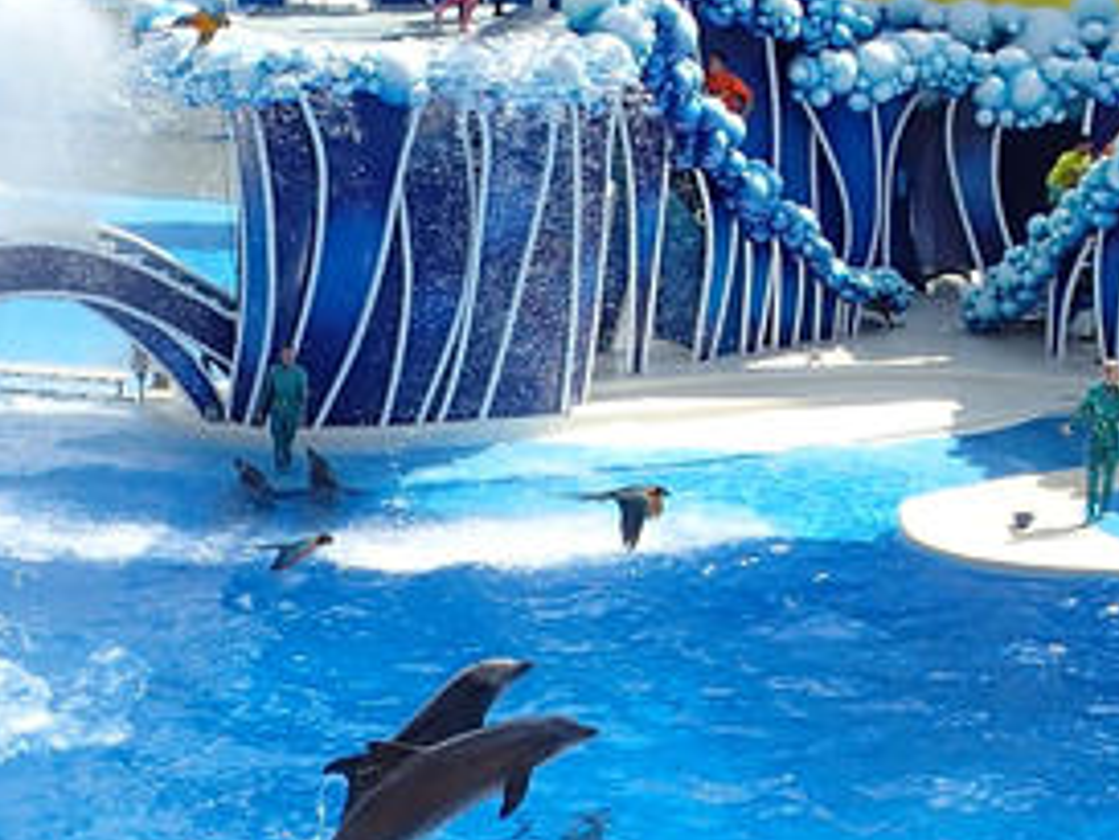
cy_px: 397
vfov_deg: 32.9
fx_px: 1423
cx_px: 512
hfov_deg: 42.9
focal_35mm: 44
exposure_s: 1/1600
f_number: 3.2
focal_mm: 5.5
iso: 200
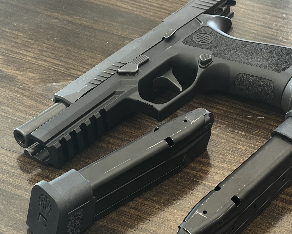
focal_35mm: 98
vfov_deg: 15.7
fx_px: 847
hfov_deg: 19.5
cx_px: 176
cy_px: 101
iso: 250
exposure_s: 1/71
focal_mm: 9
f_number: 2.8
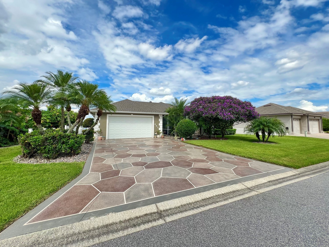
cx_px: 165
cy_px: 115
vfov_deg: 85.5
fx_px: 133
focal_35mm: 14
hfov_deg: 102.1
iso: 32
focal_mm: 1.57
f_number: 1.8
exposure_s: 1/485
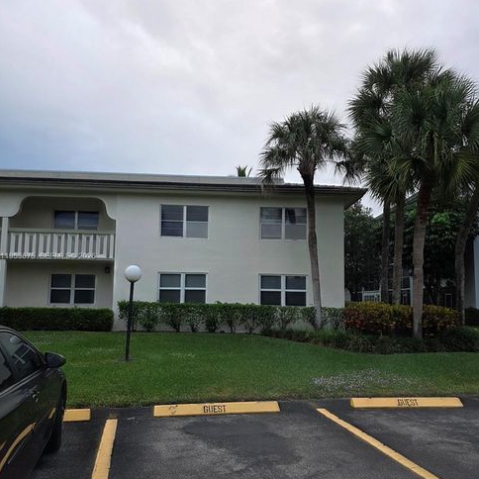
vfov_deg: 57.2
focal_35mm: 28
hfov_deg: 57.3
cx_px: 241
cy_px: 257
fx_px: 438
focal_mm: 6.25
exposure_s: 1/180
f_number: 1.7
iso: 64
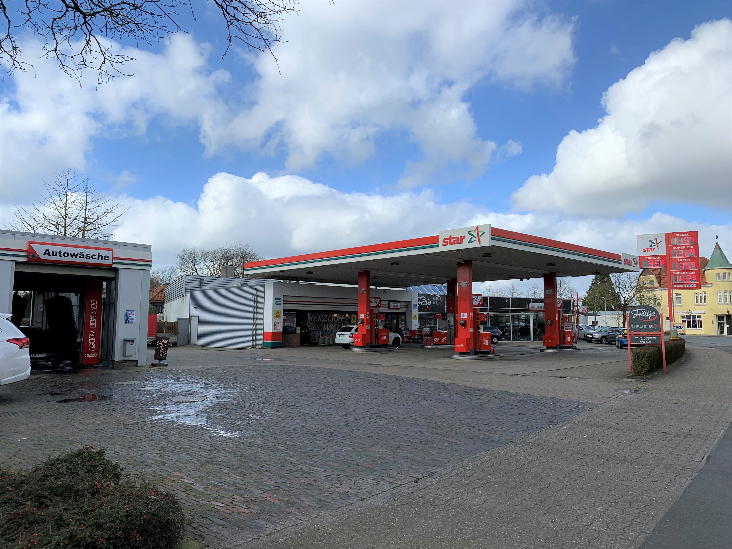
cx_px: 366
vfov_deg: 53.1
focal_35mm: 26
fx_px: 550
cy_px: 274
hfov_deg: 67.3
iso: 25
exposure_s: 1/2364
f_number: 1.8
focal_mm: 4.25
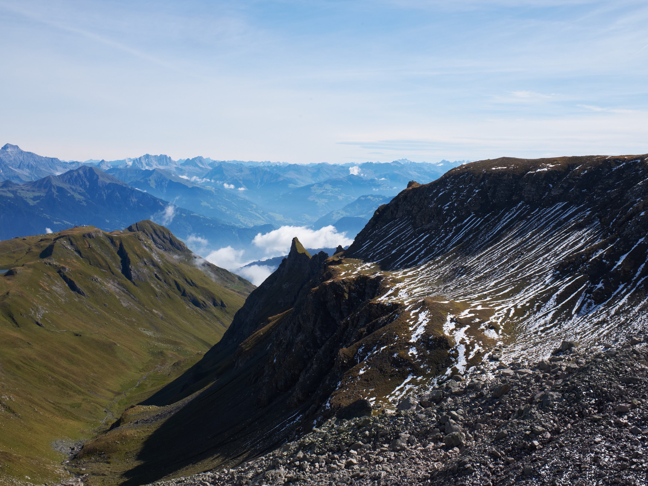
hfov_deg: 49.0
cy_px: 243
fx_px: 711
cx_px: 343
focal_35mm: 38
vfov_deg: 37.7
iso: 400
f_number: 11
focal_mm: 23
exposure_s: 1/400
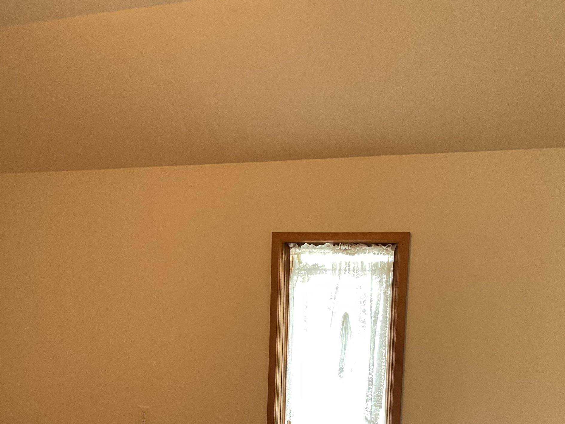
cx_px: 196
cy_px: 335
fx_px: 767
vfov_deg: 30.2
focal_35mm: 47
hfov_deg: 40.0
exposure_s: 1/60
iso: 160
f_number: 1.8
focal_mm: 3
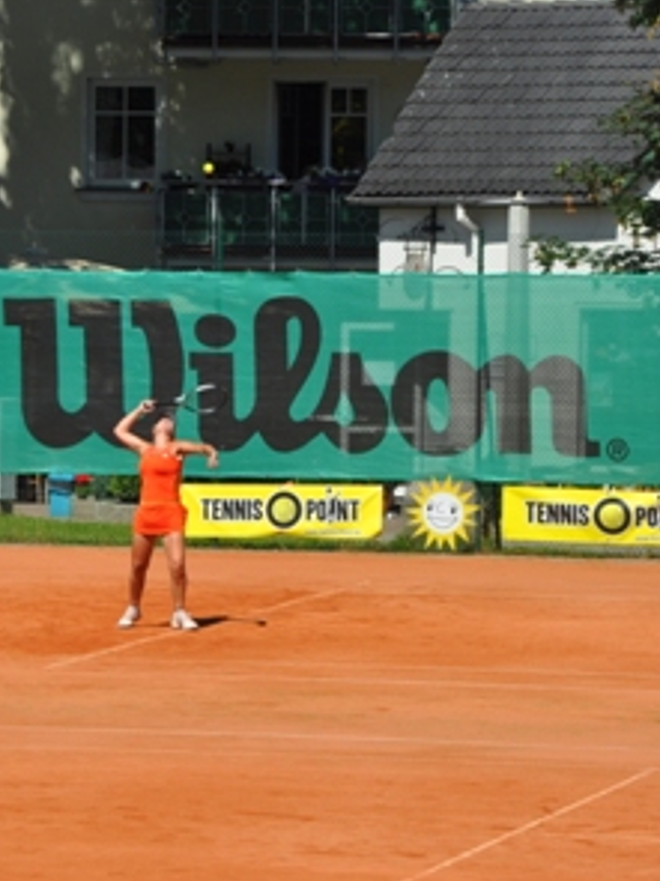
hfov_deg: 6.5
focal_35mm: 230
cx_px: 182
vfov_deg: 8.6
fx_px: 5844
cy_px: 442
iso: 200
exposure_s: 1/500
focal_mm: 105
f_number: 11
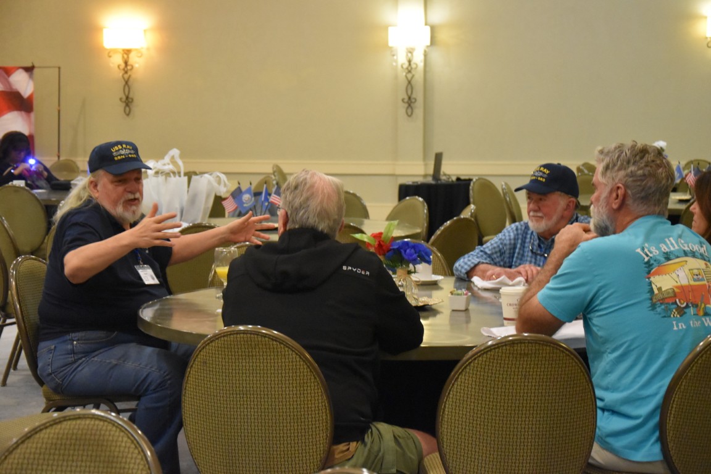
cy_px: 237
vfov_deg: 17.5
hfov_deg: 26.0
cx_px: 356
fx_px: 1540
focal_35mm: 78
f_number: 5
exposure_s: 1/60
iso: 5000
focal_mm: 52
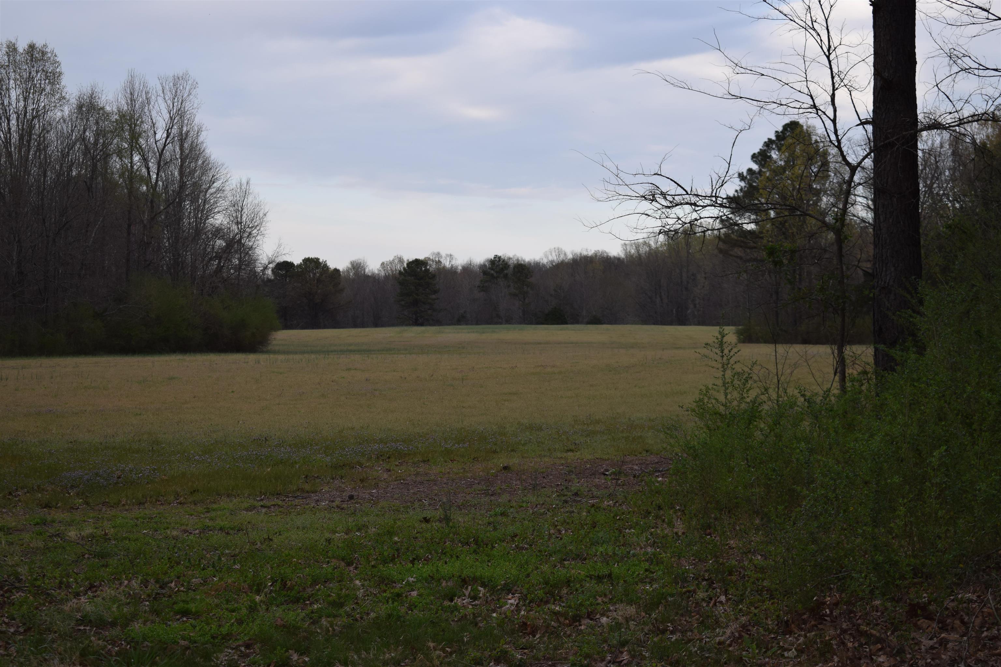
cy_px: 334
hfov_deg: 26.0
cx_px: 500
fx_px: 2169
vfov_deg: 17.5
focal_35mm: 78
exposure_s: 1/125
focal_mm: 52
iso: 125
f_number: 5.6
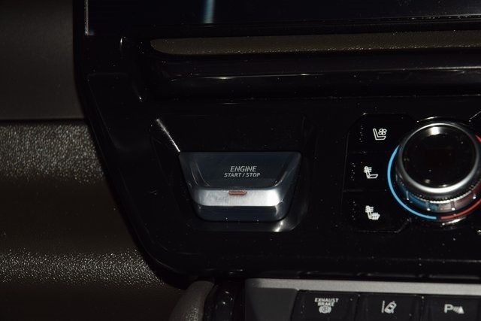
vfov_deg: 13.0
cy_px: 160
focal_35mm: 105
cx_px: 240
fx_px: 1403
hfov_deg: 19.5
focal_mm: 70
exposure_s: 1/125
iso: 100
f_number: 8
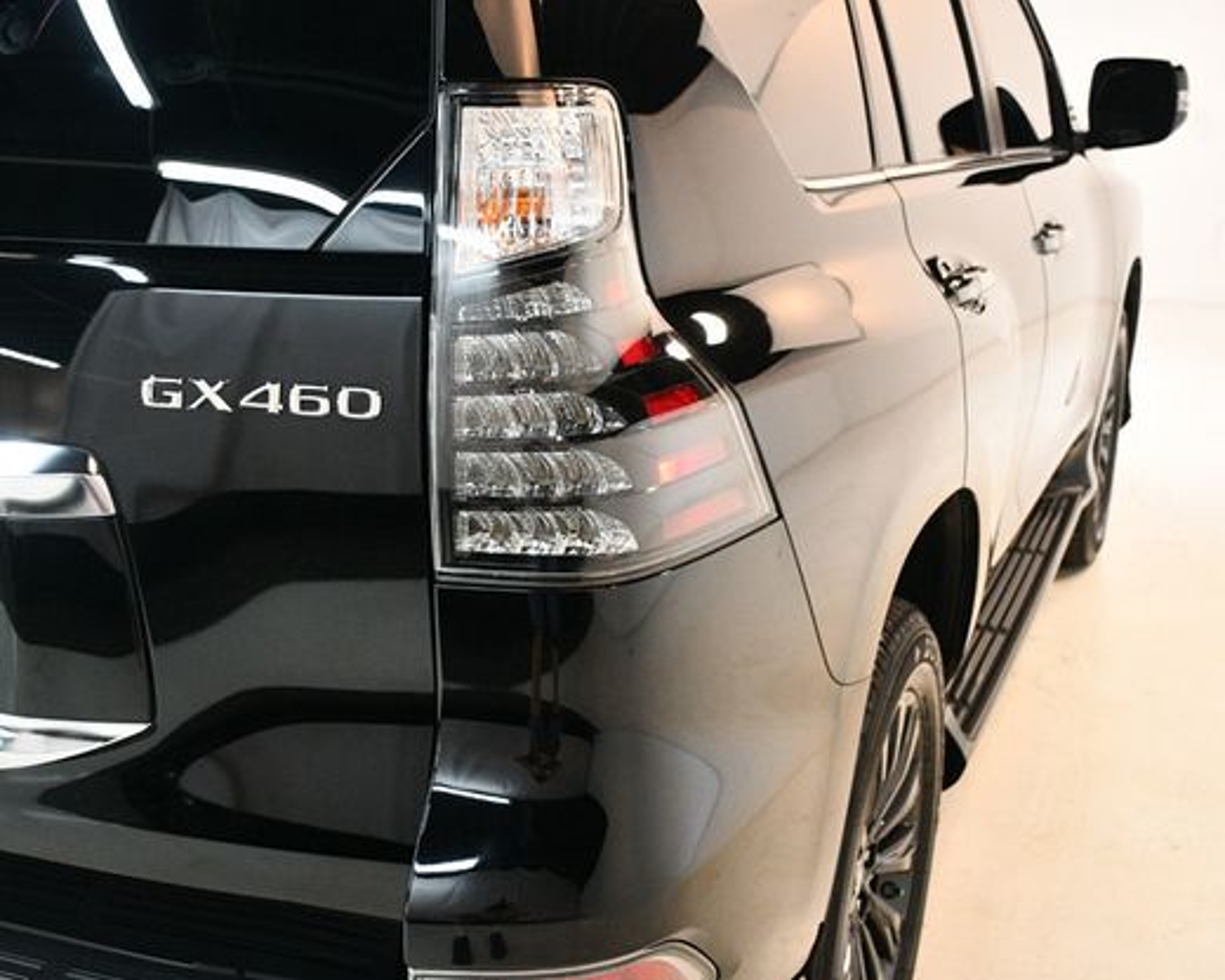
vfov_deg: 33.4
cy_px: 499
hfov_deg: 41.0
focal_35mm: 45
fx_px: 1631
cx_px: 490
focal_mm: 26
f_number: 3.8
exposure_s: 1/125
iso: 3200
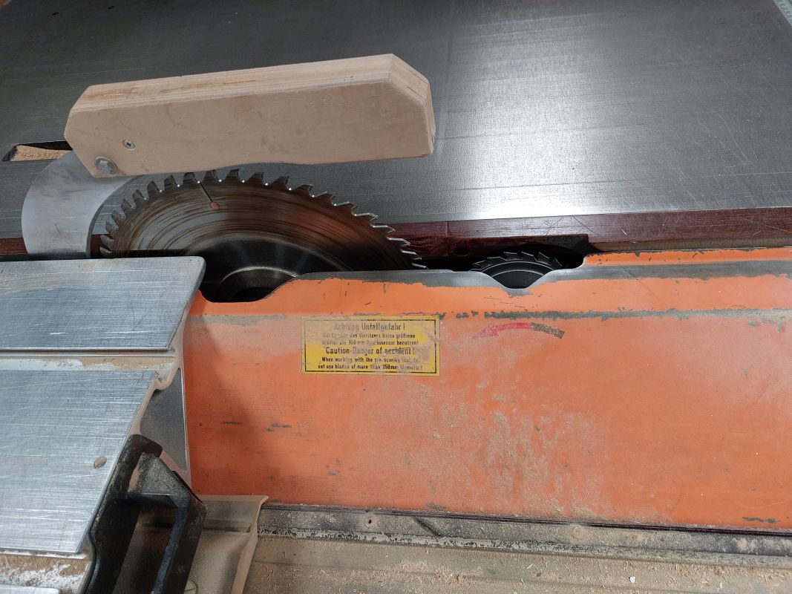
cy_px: 297
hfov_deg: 69.4
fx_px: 572
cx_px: 396
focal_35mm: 25
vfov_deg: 54.9
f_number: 1.8
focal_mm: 5.23
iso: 200
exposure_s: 1/50
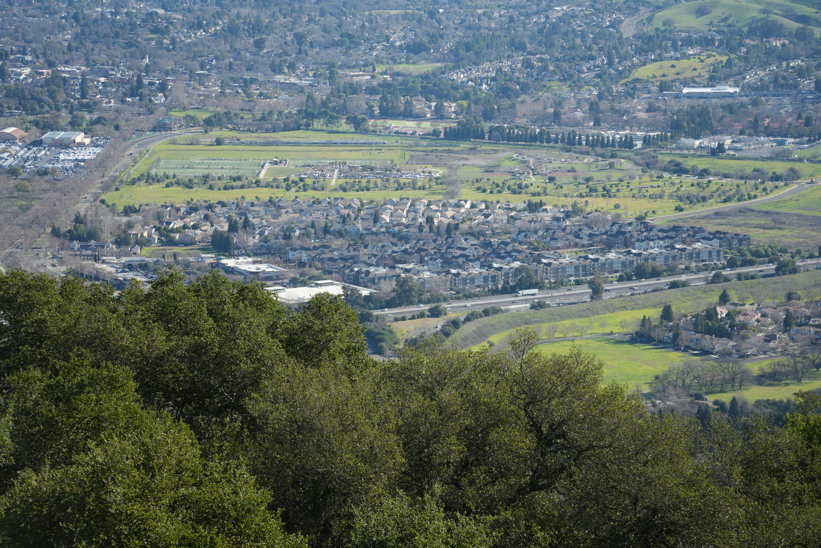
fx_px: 2828
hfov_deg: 16.5
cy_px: 274
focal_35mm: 124
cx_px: 410
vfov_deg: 11.1
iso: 500
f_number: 6.3
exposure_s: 1/1000
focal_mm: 124
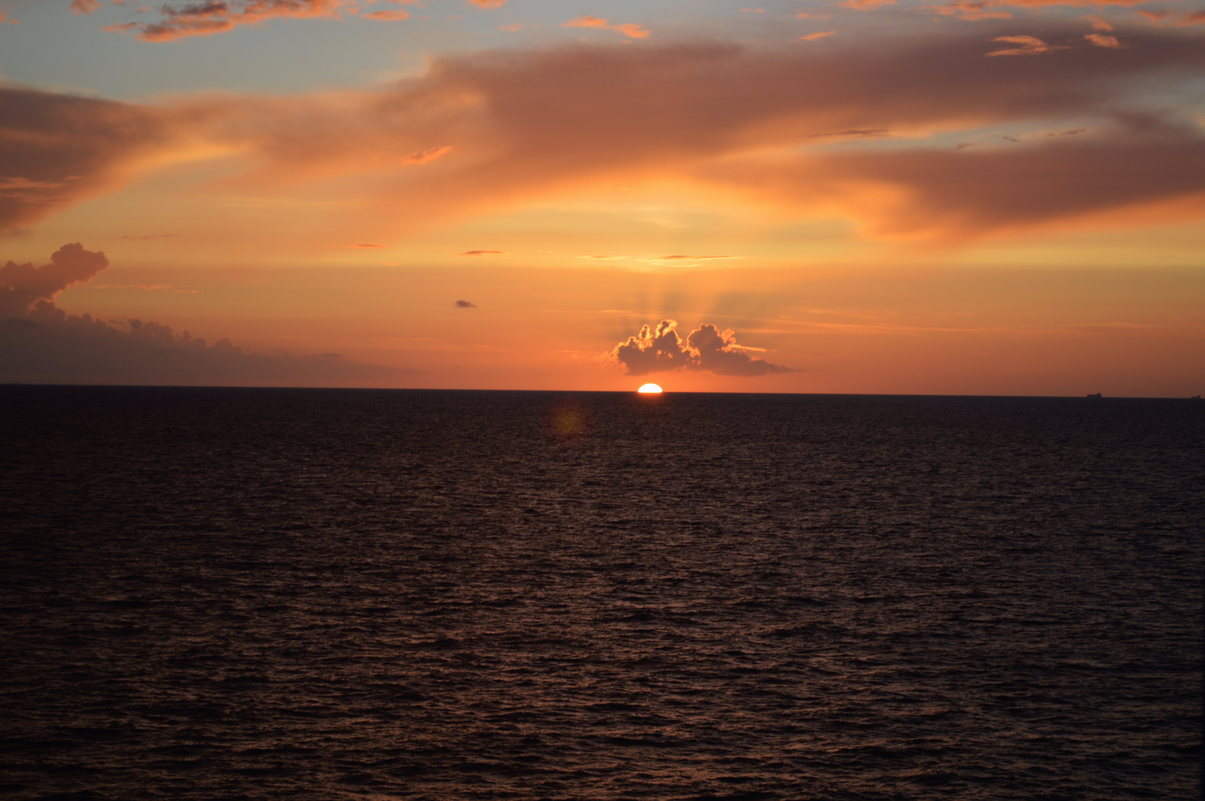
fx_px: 2759
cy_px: 400
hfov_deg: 24.6
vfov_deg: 16.5
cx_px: 602
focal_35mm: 82
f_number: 5.6
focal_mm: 55
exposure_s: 1/125
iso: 125
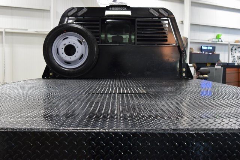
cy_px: 80
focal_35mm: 45
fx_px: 300
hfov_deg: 43.6
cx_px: 120
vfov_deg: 29.9
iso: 1600
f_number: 5.6
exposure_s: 1/60
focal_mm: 30
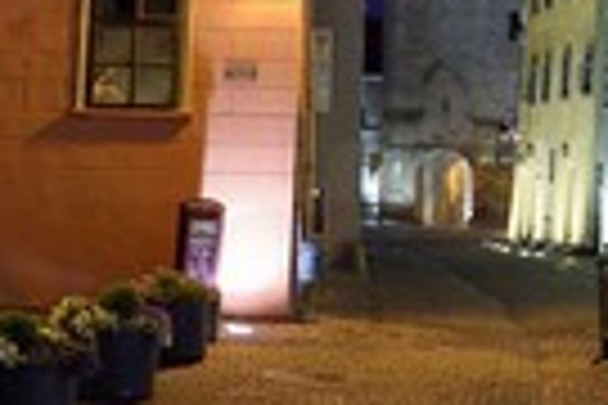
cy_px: -158
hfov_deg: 24.1
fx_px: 1419
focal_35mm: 84
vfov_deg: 15.3
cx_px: 392
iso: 1600
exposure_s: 1/50
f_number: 2.8
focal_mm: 27
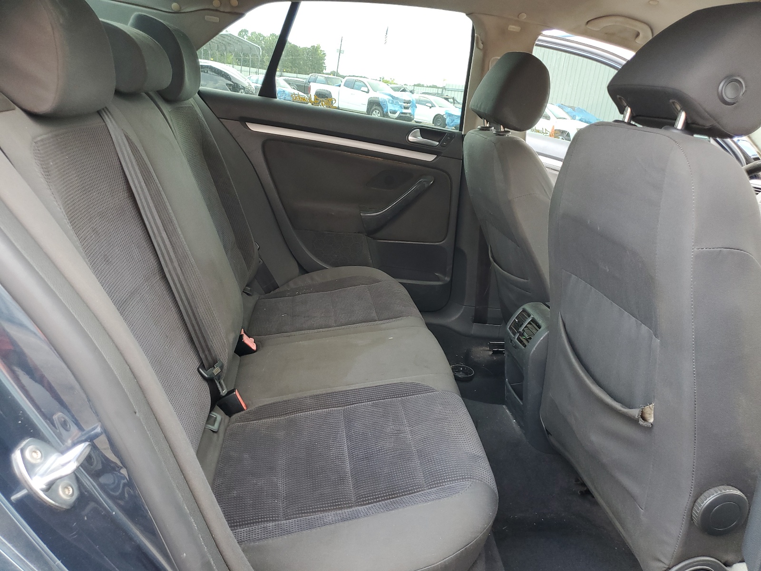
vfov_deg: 53.1
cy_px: 286
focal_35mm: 26
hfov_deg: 67.3
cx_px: 380
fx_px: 572
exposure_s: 1/120
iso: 67
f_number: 1.5
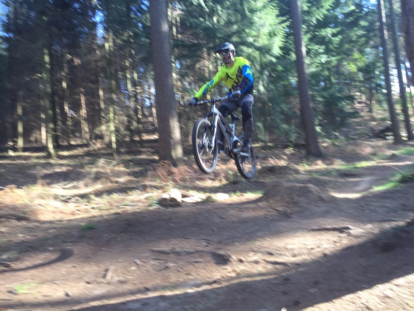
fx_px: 347
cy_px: 156
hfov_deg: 61.7
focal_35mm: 29
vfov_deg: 48.2
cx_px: 207
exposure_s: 1/100
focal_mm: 4.15
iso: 40
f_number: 2.2
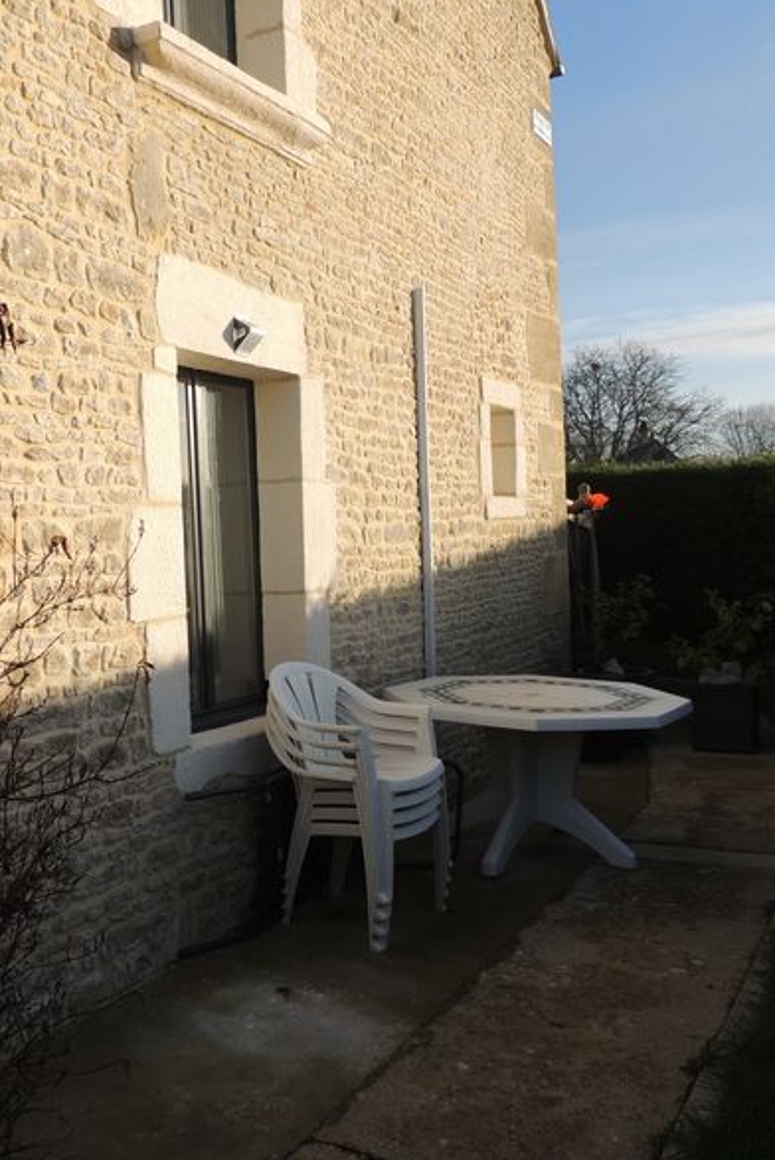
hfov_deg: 38.6
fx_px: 1097
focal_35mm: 34
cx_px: 285
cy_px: 575
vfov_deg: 55.8
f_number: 3
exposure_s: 1/1250
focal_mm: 4.3
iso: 100
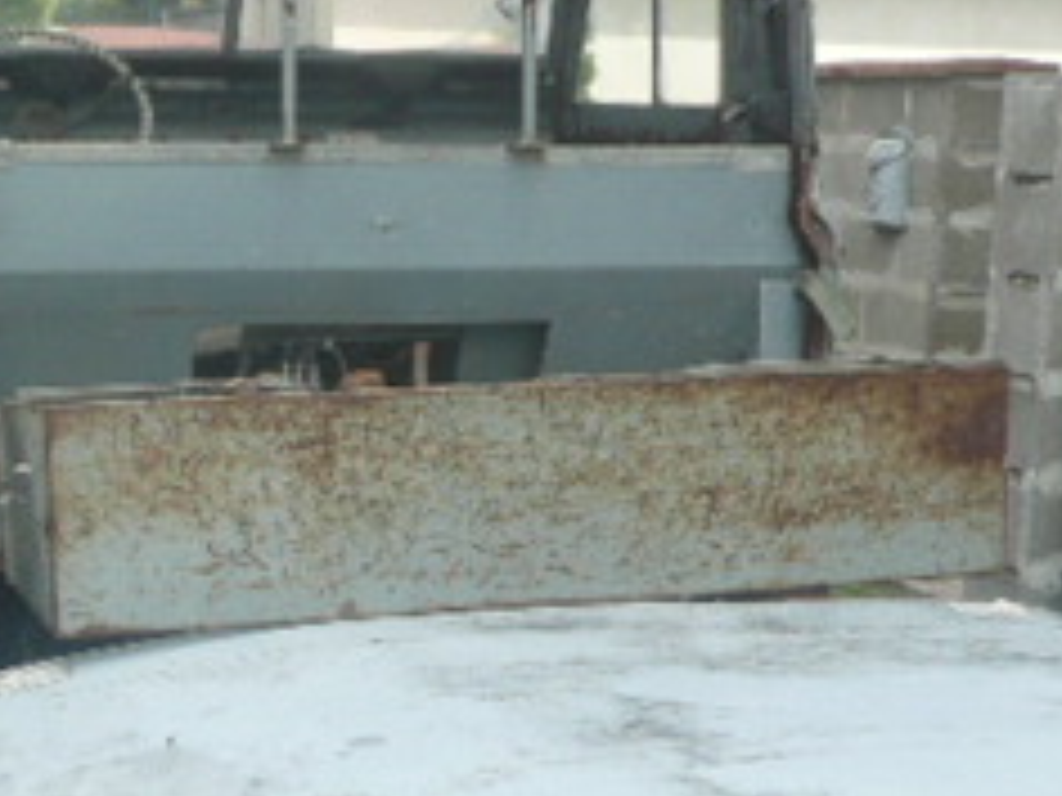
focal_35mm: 76
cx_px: 284
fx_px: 2332
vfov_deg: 19.0
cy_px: 738
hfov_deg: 25.4
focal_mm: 4.6
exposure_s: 1/400
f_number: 3.3
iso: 100
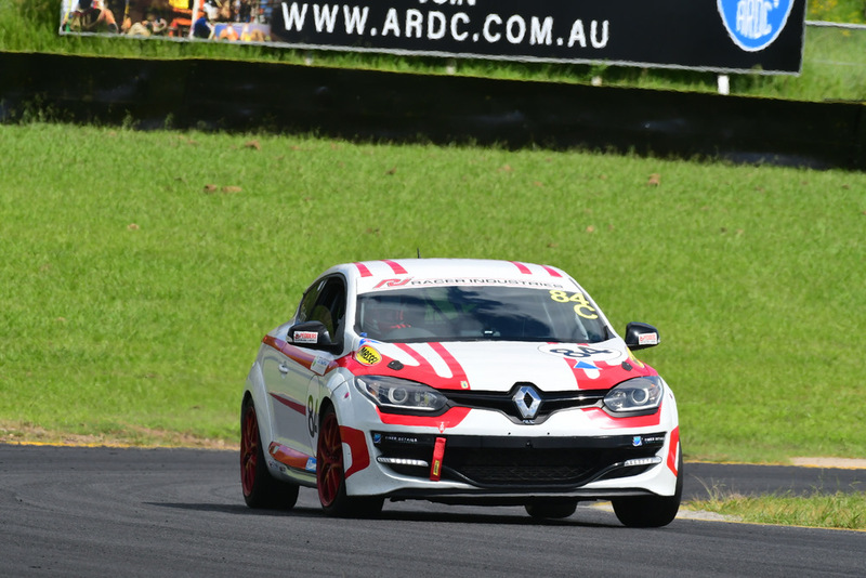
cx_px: 433
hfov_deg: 3.6
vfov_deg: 2.4
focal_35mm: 570
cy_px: 289
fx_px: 13716
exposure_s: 1/640
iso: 400
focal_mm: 380
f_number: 11
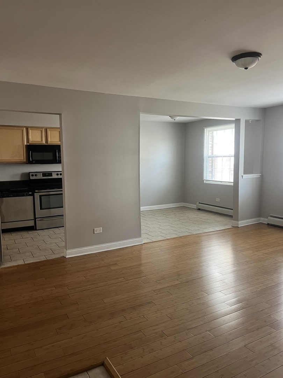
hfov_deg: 53.1
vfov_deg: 67.3
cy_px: 189
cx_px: 142
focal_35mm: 26
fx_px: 283
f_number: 1.6
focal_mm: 5.1
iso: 160
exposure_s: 1/60
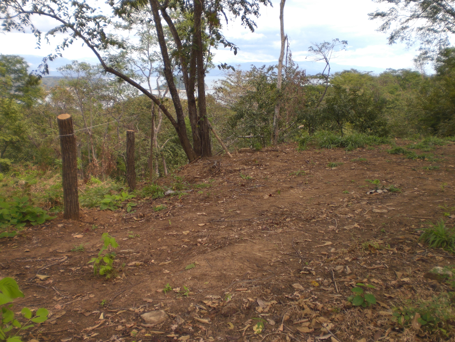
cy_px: 171
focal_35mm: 38
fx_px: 499
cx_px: 228
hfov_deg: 49.0
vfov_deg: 37.7
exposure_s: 1/250
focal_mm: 6.3
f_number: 3.1
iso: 50
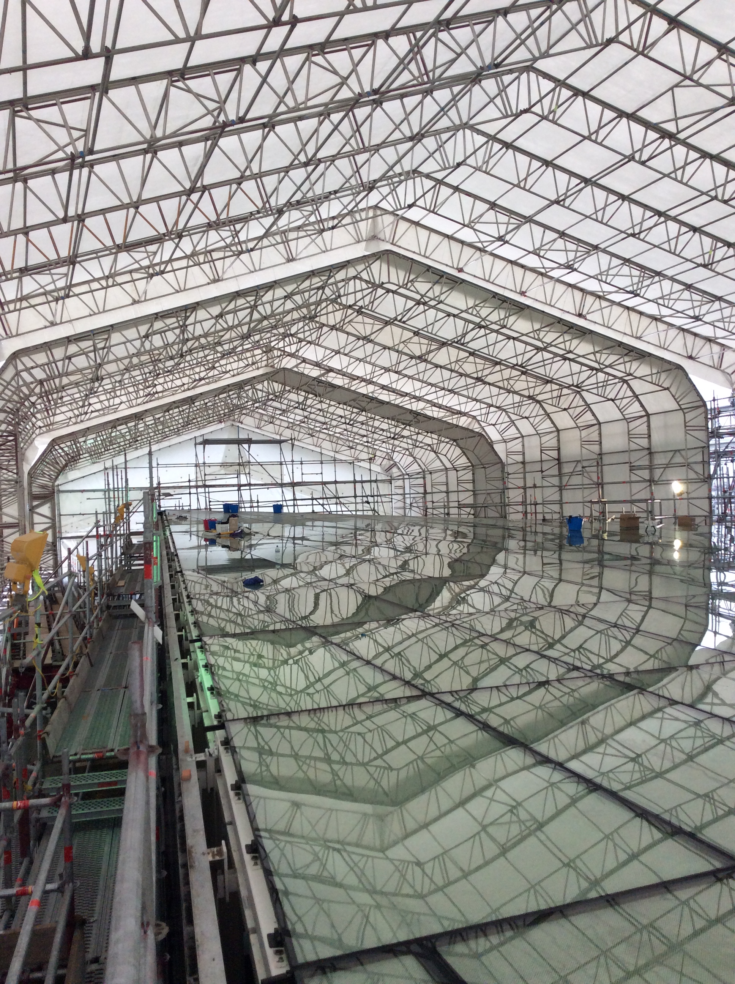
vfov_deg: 56.9
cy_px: 492
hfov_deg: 44.1
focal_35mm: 32
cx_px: 368
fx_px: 908
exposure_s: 1/120
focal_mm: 3.3
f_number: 2.4
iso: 64
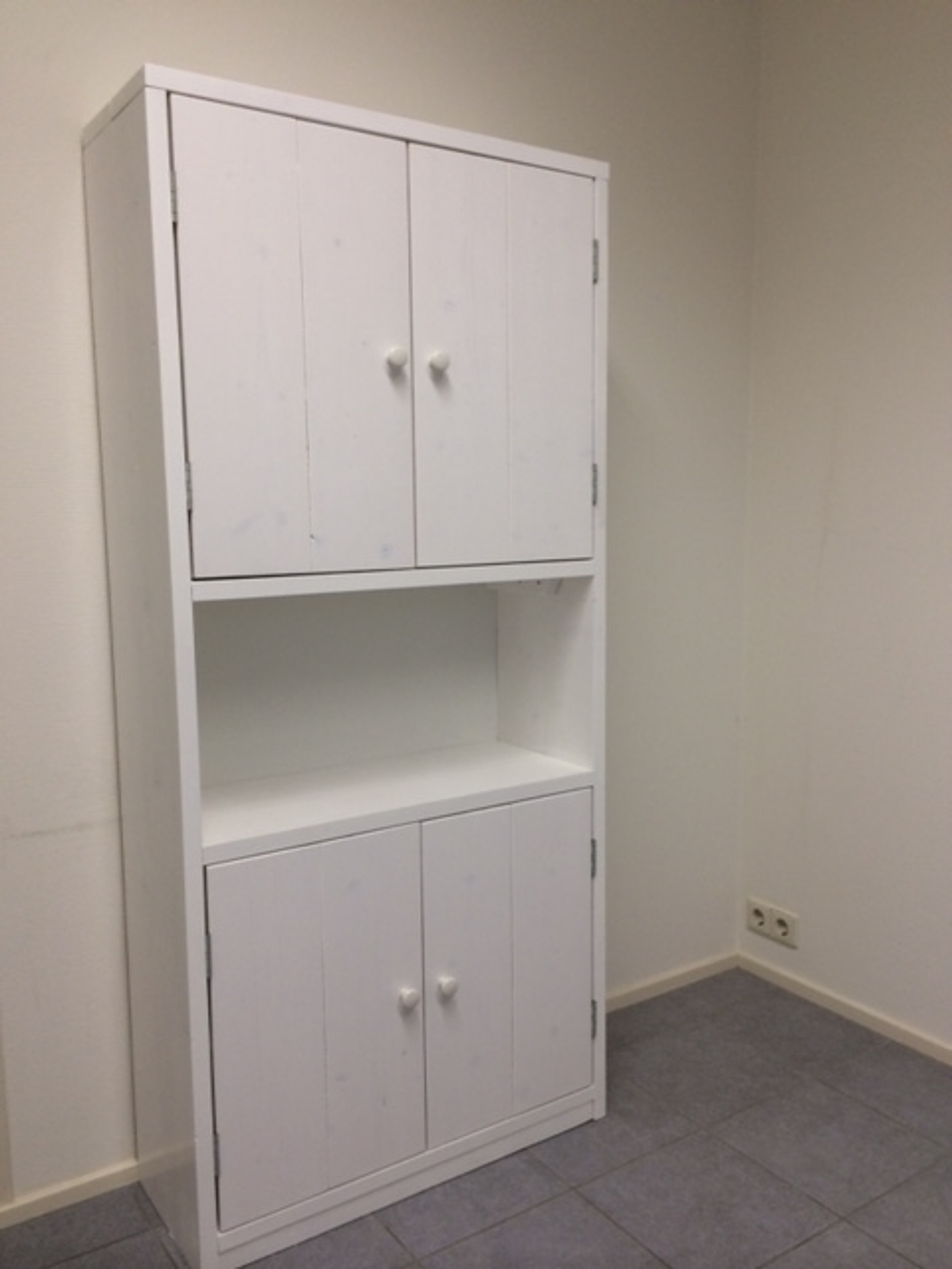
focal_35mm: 30
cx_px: 476
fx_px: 1100
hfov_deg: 46.8
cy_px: 634
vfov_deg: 60.0
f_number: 2.2
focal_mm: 4.12
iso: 50
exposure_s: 1/33
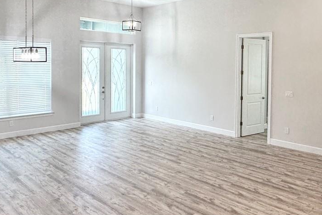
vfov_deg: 39.5
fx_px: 295
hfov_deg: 56.4
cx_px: 206
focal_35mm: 33
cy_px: 71
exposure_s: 1/120
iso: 100
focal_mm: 2.22
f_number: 2.2
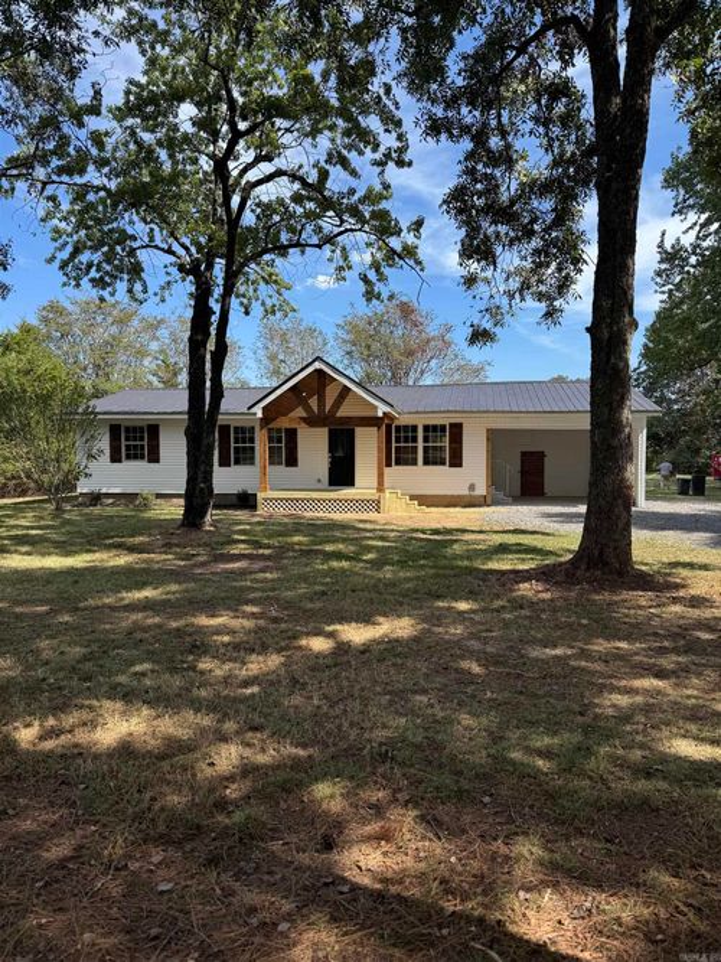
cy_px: 481
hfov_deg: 56.8
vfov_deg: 71.6
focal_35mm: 24
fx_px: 667
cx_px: 360
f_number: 1.78
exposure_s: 1/2710
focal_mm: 6.76
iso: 80
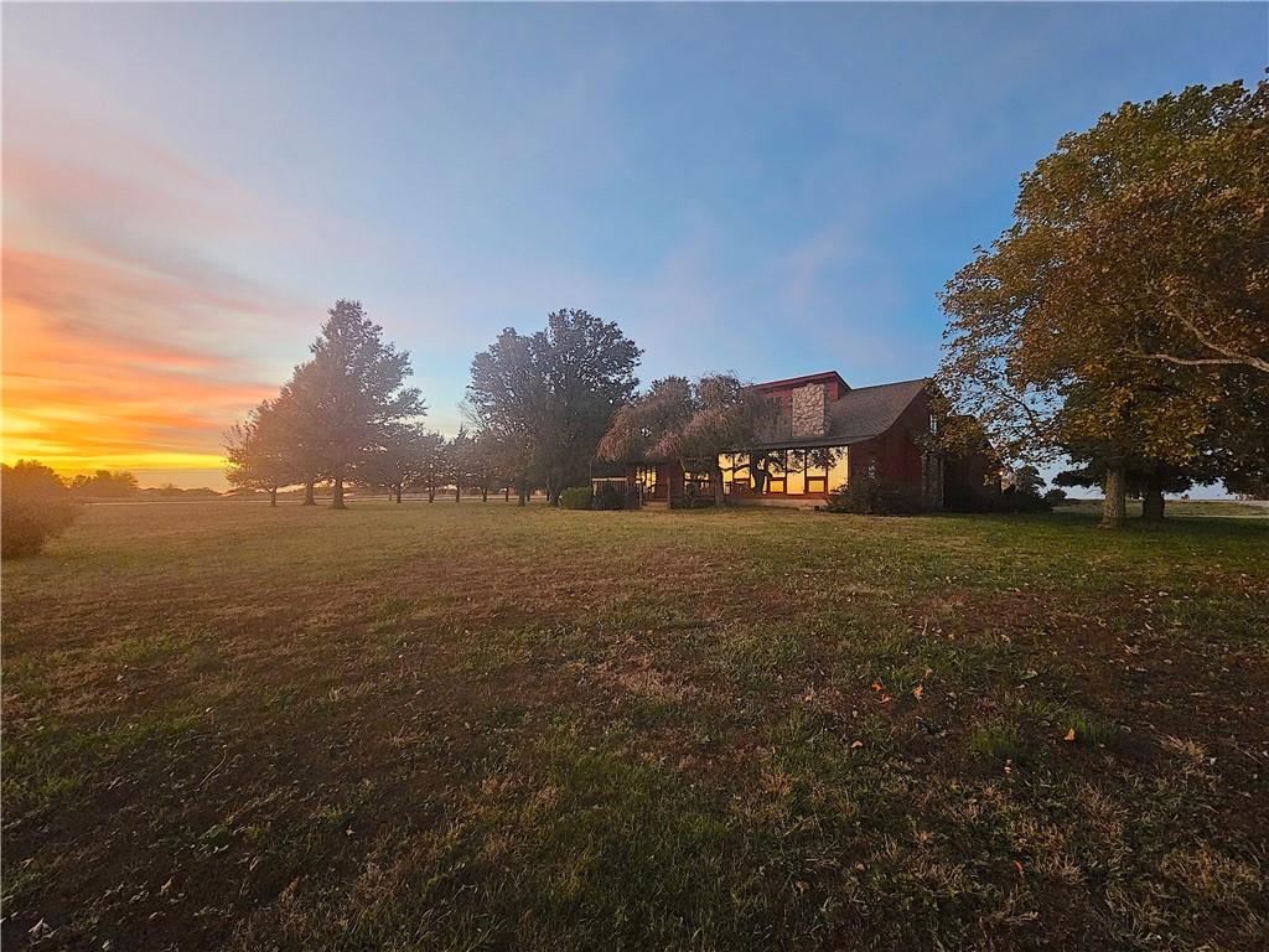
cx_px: 634
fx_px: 477
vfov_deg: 89.9
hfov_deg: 106.2
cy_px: 476
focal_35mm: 13
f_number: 2.2
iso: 320
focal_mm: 2.2
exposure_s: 1/60
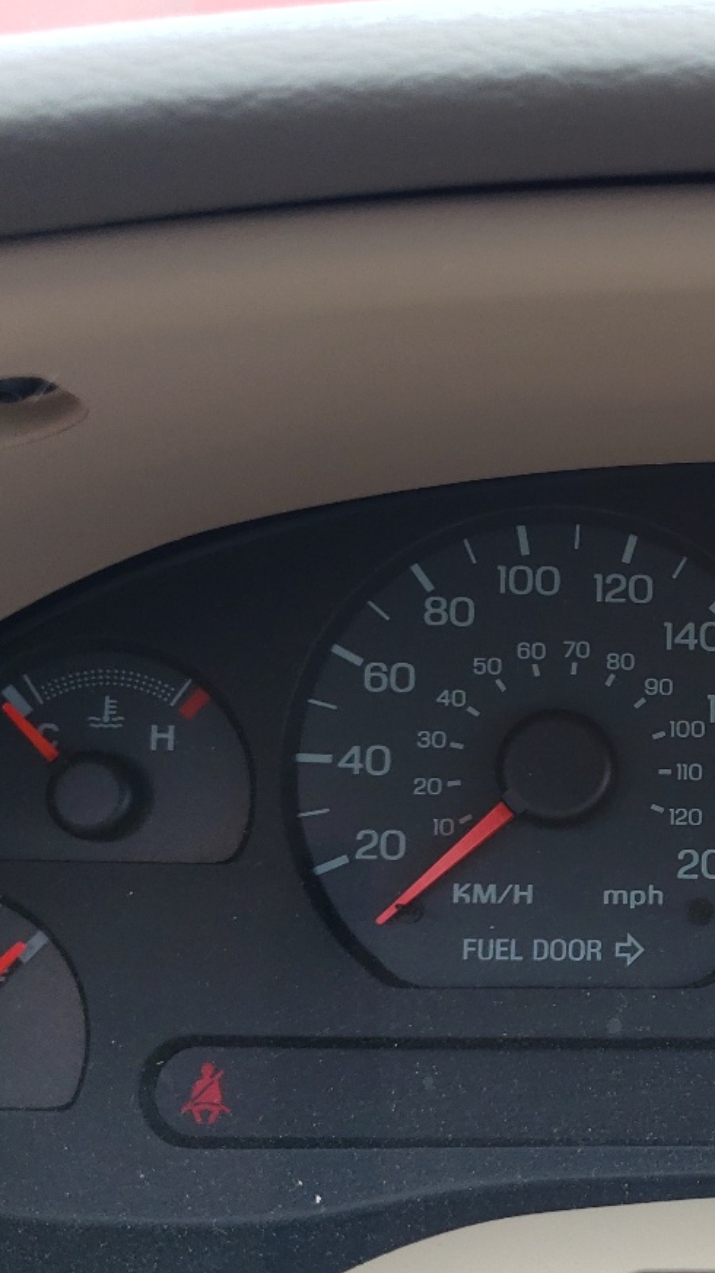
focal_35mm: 52
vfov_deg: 39.6
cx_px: 849
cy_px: 801
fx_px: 1754
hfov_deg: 21.5
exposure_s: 1/417
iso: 50
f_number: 1.5
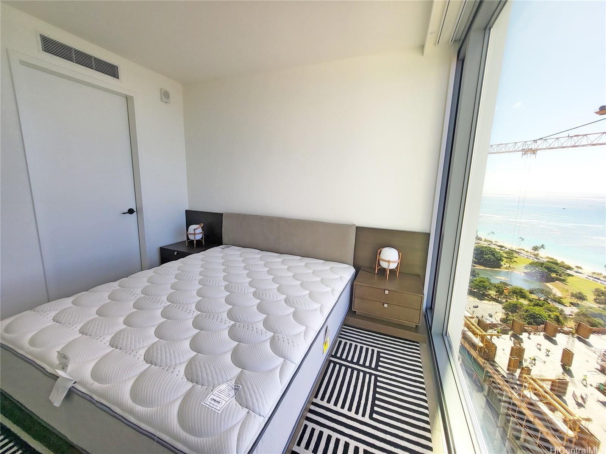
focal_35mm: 13
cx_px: 303
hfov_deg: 106.2
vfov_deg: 89.9
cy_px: 227
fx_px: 228
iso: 32
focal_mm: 1.74
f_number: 2.2
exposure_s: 1/240
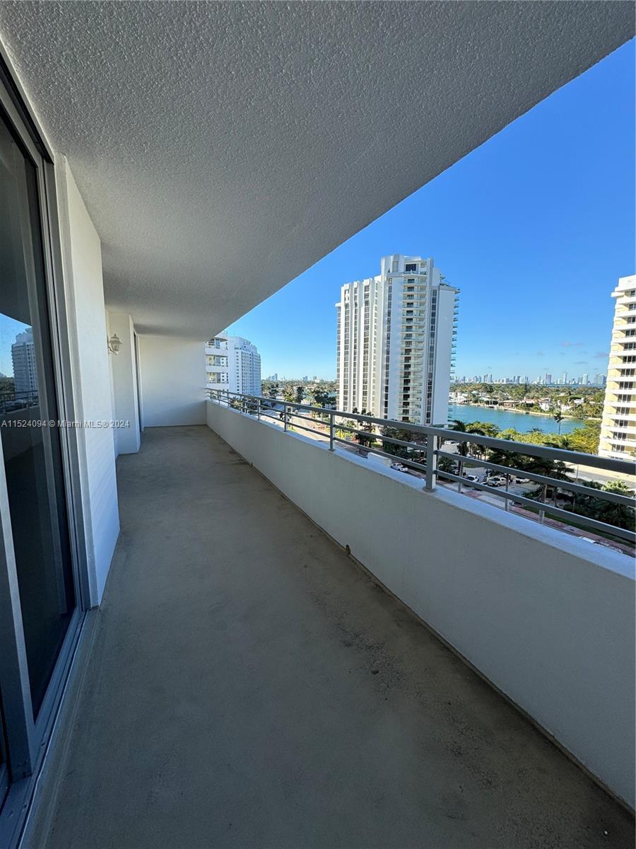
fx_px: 343
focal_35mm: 14
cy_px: 424
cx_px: 318
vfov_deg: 102.1
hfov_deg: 85.7
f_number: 2.2
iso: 40
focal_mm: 2.22
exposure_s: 1/858
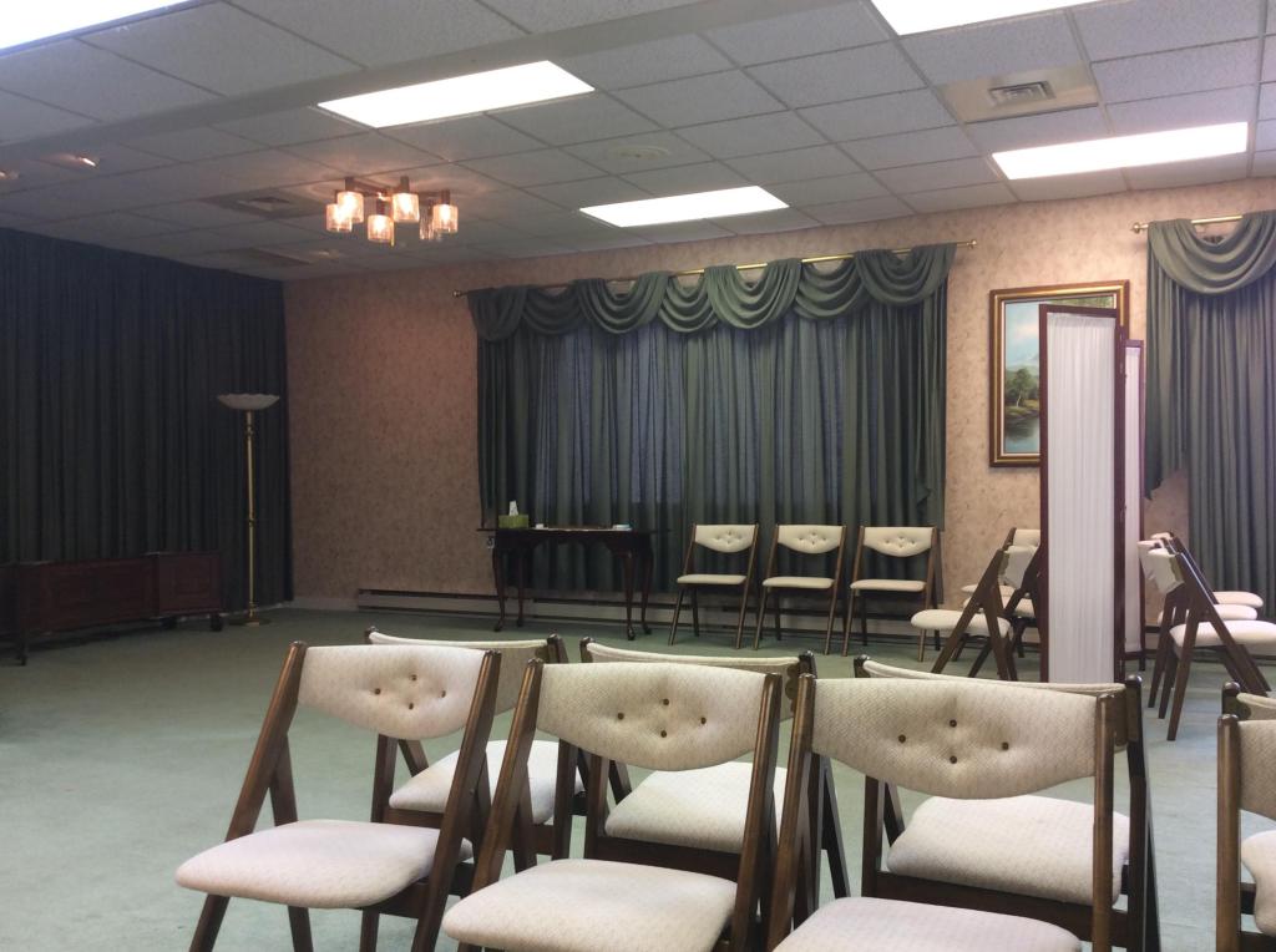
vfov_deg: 44.0
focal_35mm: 32
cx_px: 638
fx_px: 1177
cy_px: 476
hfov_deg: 56.9
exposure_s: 1/24
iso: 40
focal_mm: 3.3
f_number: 2.4
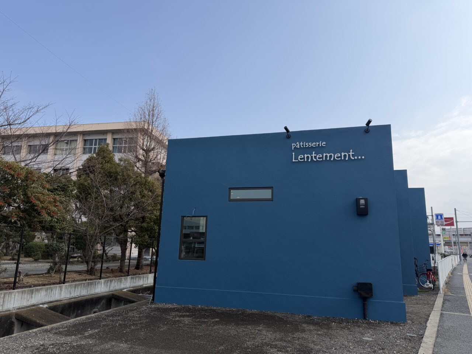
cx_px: 236
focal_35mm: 24
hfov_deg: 71.6
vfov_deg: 56.8
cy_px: 177
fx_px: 327
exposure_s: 1/5714
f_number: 1.78
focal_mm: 6.76
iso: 80
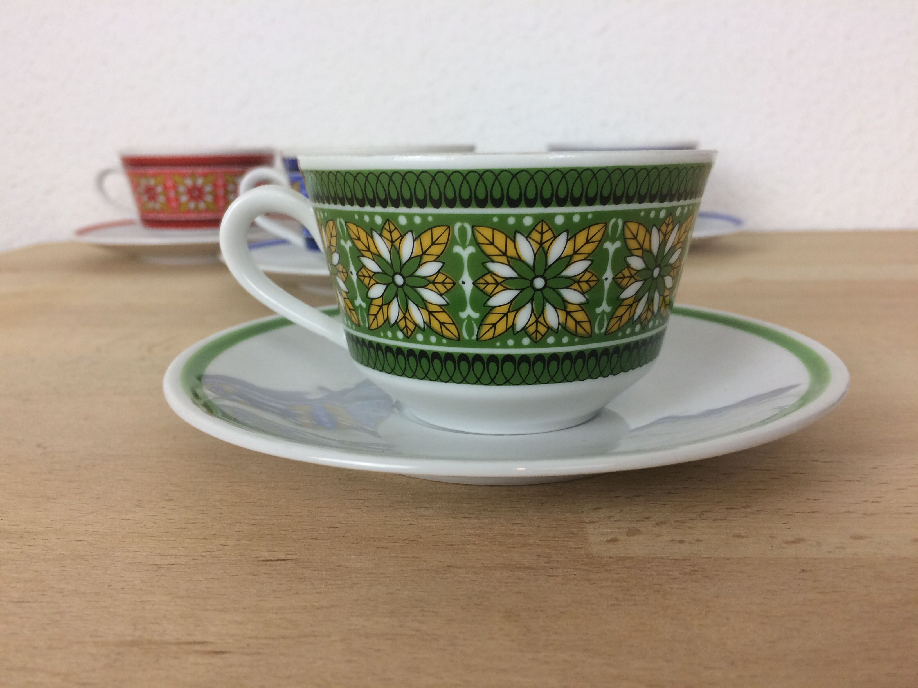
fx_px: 769
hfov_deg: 61.7
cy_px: 344
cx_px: 459
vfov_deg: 48.2
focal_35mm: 29
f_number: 2.2
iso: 64
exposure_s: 1/100
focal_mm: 4.15
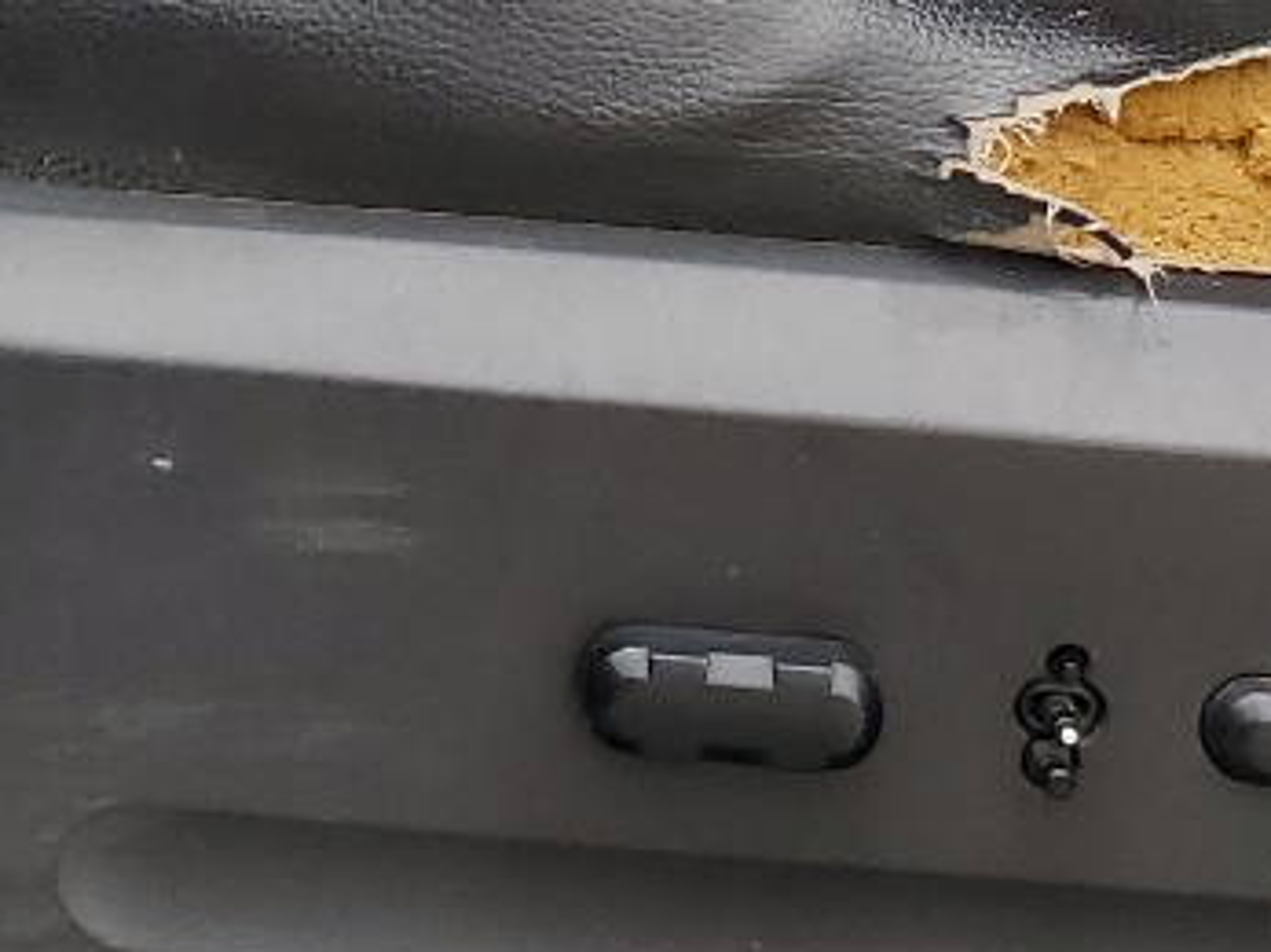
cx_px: 322
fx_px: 4405
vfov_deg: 10.9
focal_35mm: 120
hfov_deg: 16.3
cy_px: -1142
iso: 50
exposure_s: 1/1000
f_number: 1.5
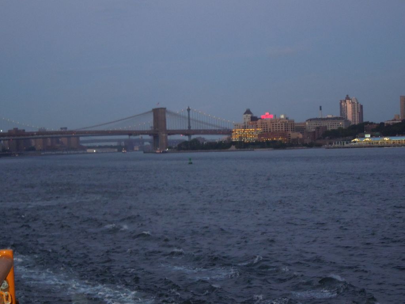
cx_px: 202
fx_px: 913
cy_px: 152
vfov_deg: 18.9
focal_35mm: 78
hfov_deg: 25.0
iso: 800
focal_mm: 14.1
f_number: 4.5
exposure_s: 1/50
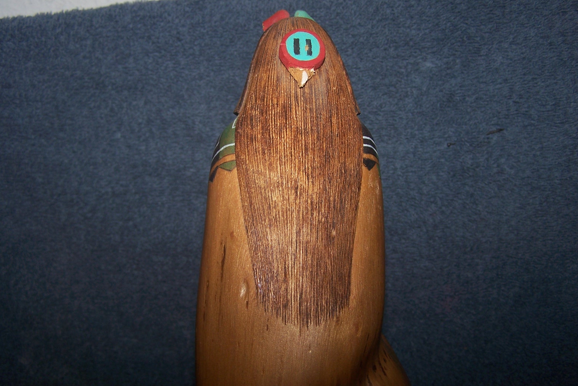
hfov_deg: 48.5
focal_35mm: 40
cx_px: 288
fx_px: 642
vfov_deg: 33.4
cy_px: 183
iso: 80
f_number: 2.8
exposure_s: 1/60
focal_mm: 6.3
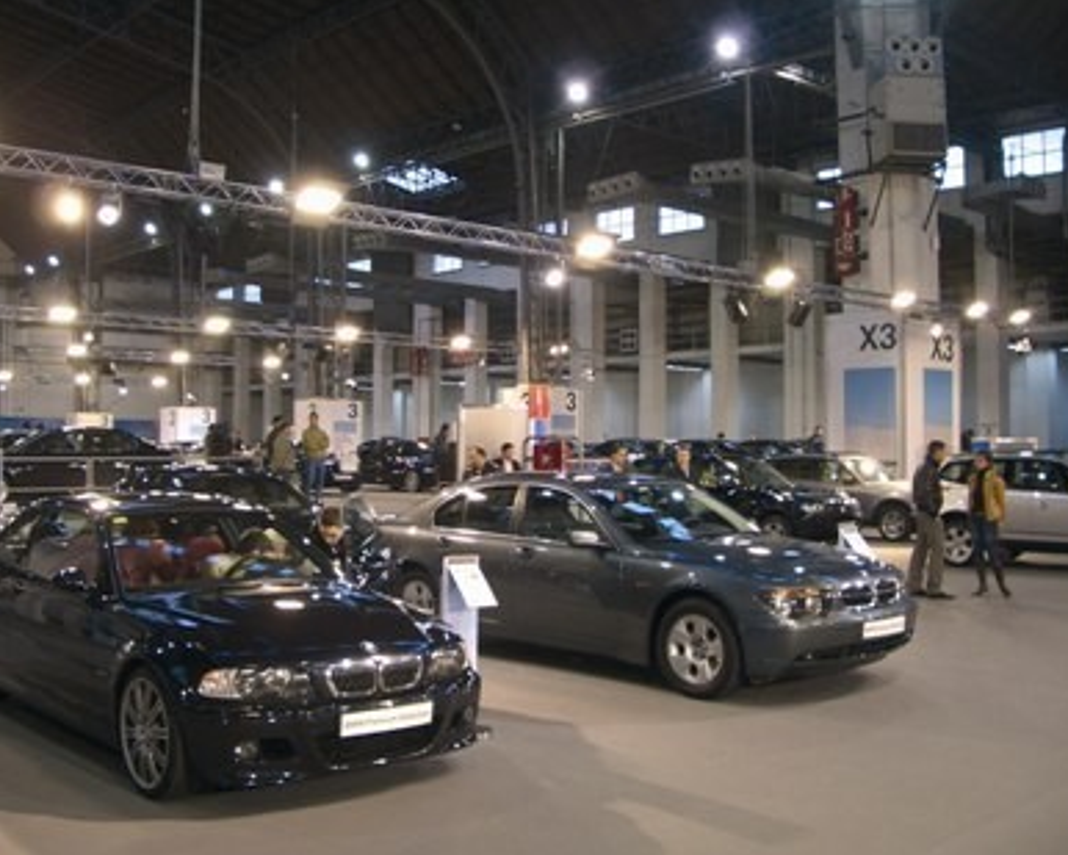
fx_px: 1170
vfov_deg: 40.1
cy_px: 428
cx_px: 531
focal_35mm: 37
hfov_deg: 49.1
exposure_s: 1/20
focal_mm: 5.8
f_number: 2.6
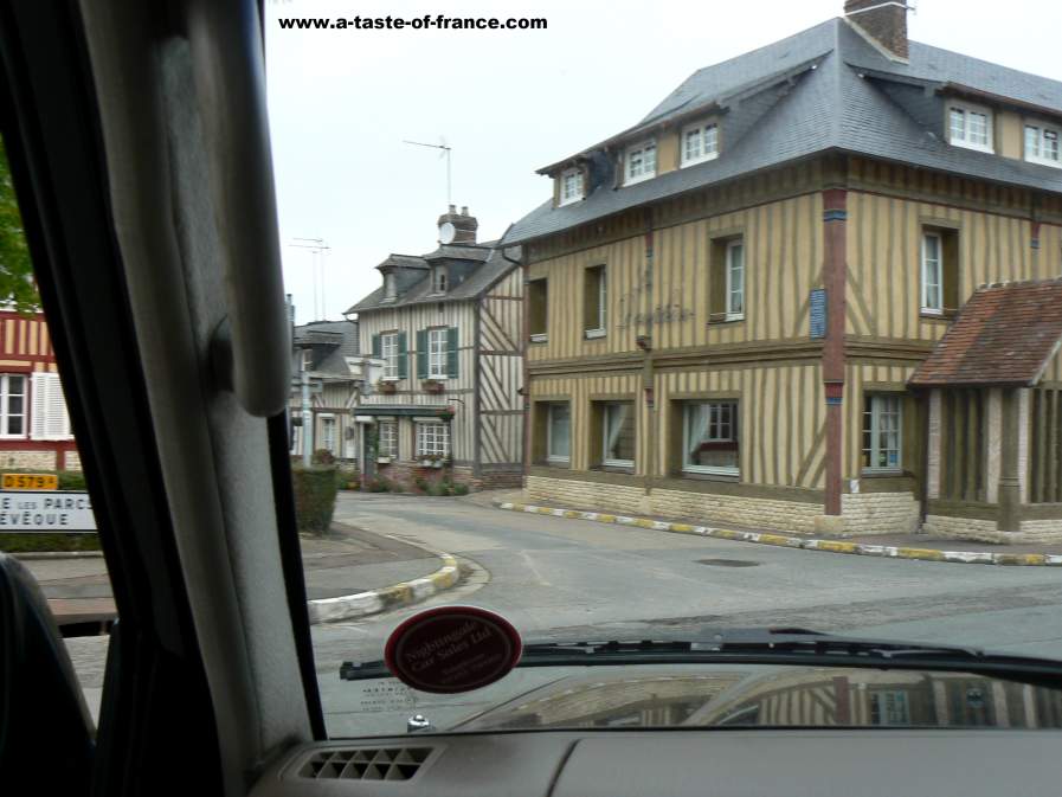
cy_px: 398
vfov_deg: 39.7
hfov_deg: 51.3
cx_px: 531
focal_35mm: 36
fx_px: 1105
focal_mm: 6
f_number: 5.6
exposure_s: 1/160
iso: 80
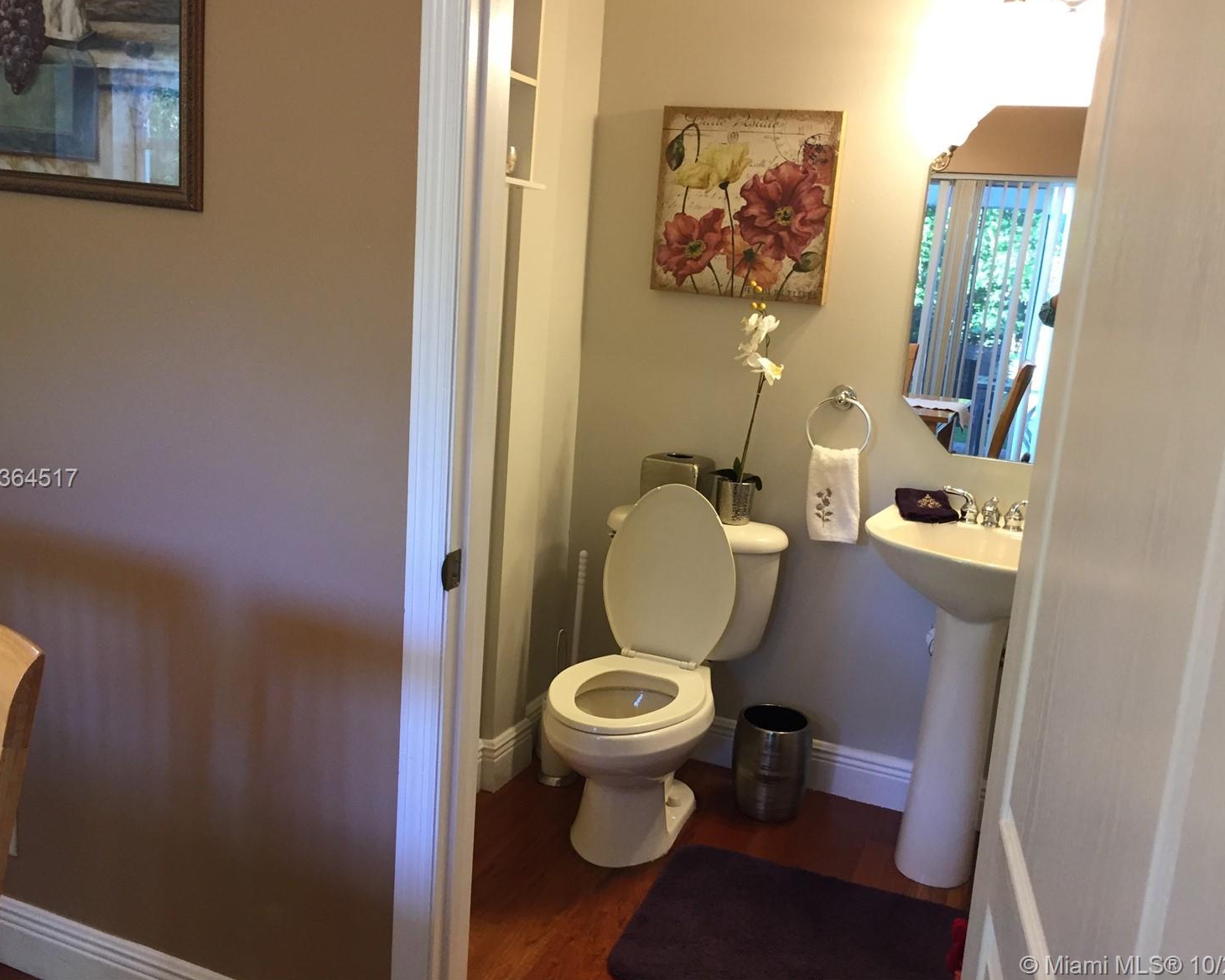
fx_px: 1124
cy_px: 480
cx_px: 621
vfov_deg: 47.1
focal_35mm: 31
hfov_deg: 57.2
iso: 125
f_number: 2.2
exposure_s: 1/30
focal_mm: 4.15
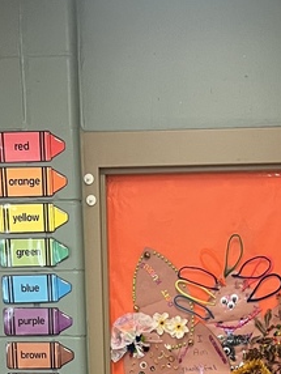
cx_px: 165
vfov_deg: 17.8
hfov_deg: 15.9
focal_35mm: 93
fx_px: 1005
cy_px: 626
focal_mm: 5.1
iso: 125
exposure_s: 1/60
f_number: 1.6
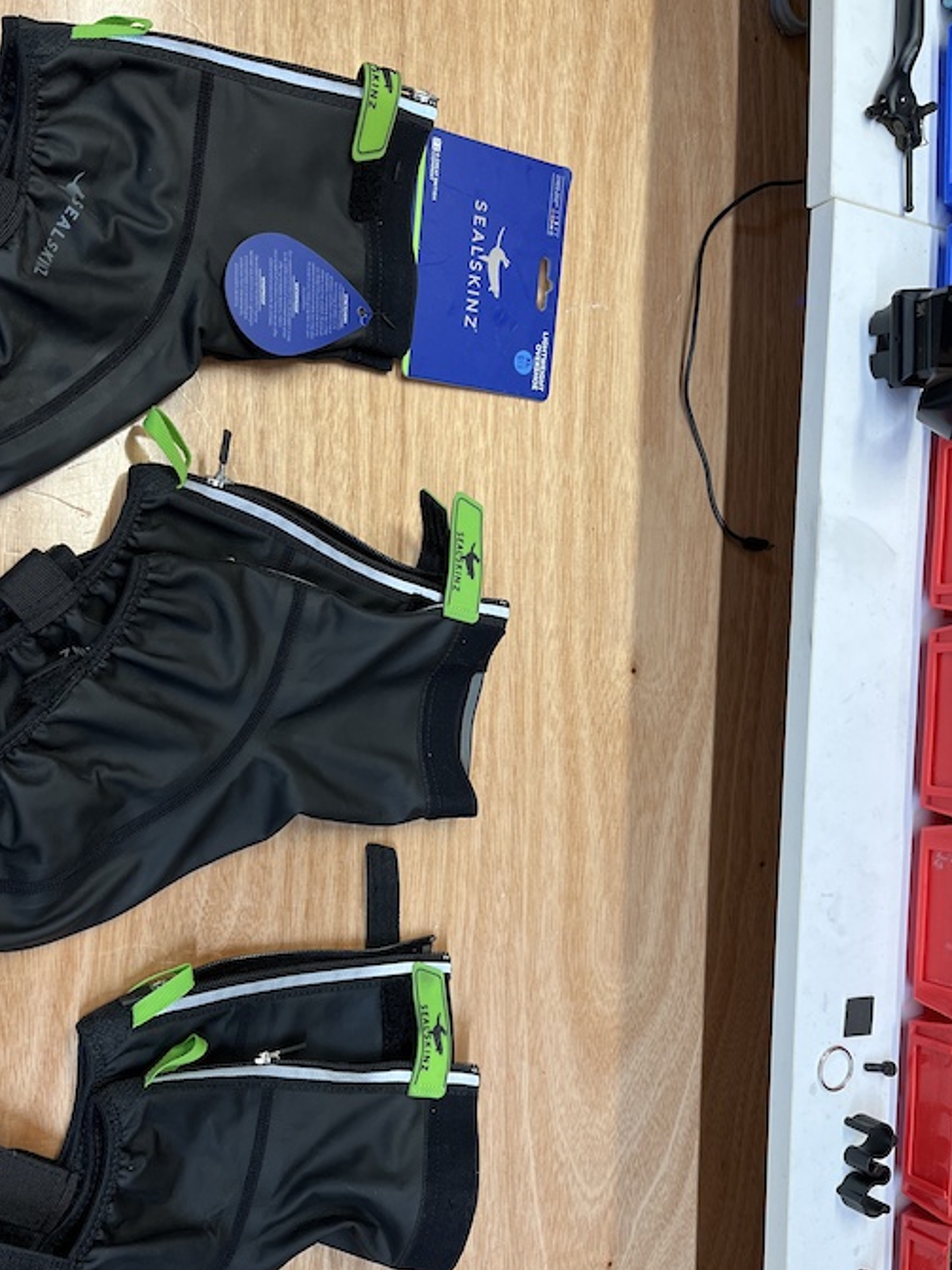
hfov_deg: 45.2
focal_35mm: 31
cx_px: 392
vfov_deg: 58.0
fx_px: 1137
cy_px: 750
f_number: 1.6
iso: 125
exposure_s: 1/120
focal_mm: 5.1
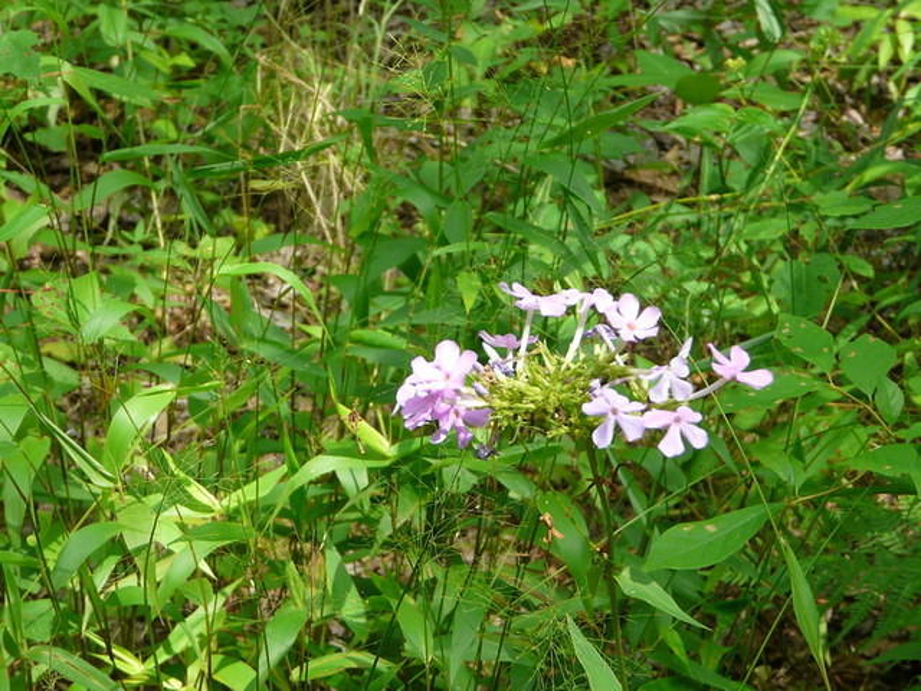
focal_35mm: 96
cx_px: 460
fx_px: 2554
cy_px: 346
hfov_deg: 20.4
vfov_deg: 15.4
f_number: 3.6
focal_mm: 12.3
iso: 100
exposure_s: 1/125
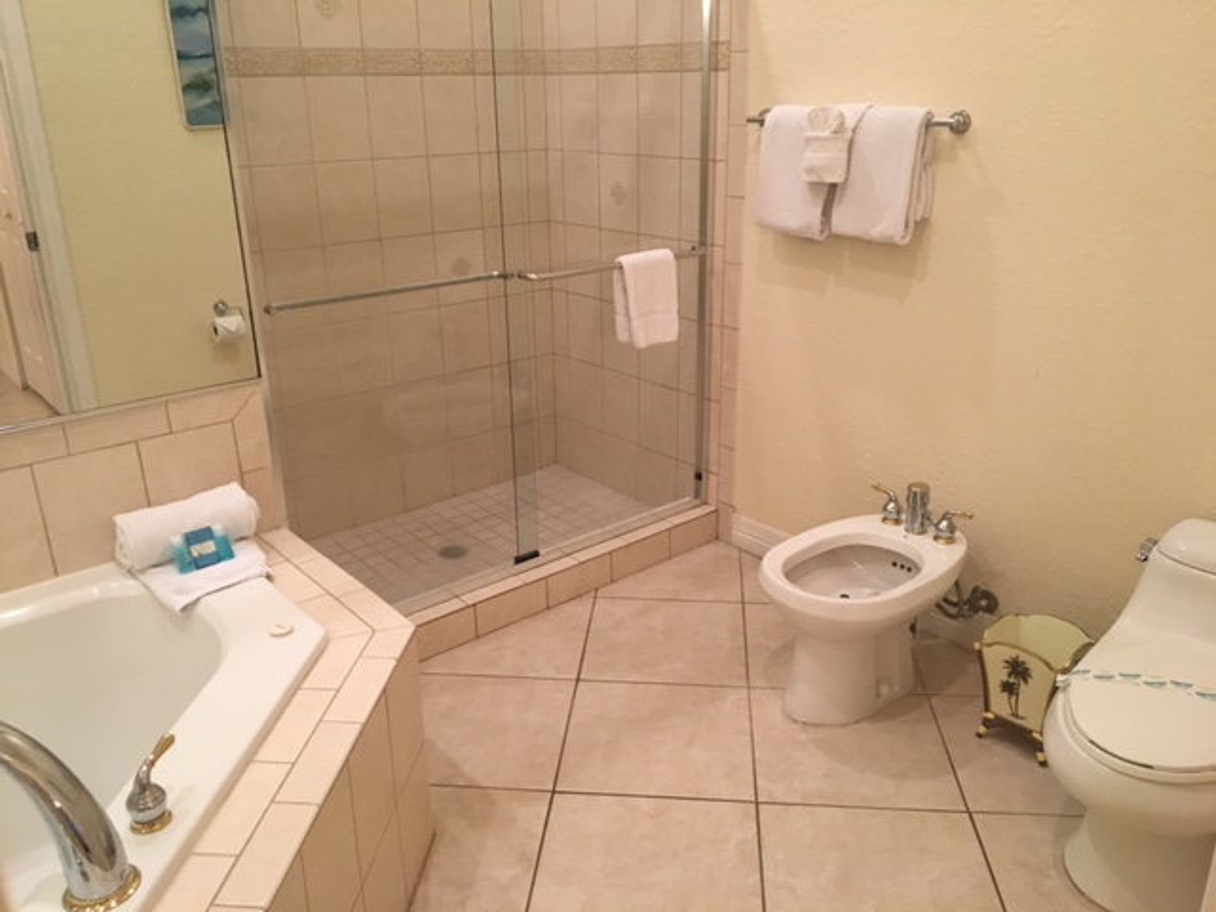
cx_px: 608
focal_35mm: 29
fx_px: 1019
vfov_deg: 48.2
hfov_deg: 61.7
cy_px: 456
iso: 80
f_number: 2.2
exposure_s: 1/30
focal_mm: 4.15
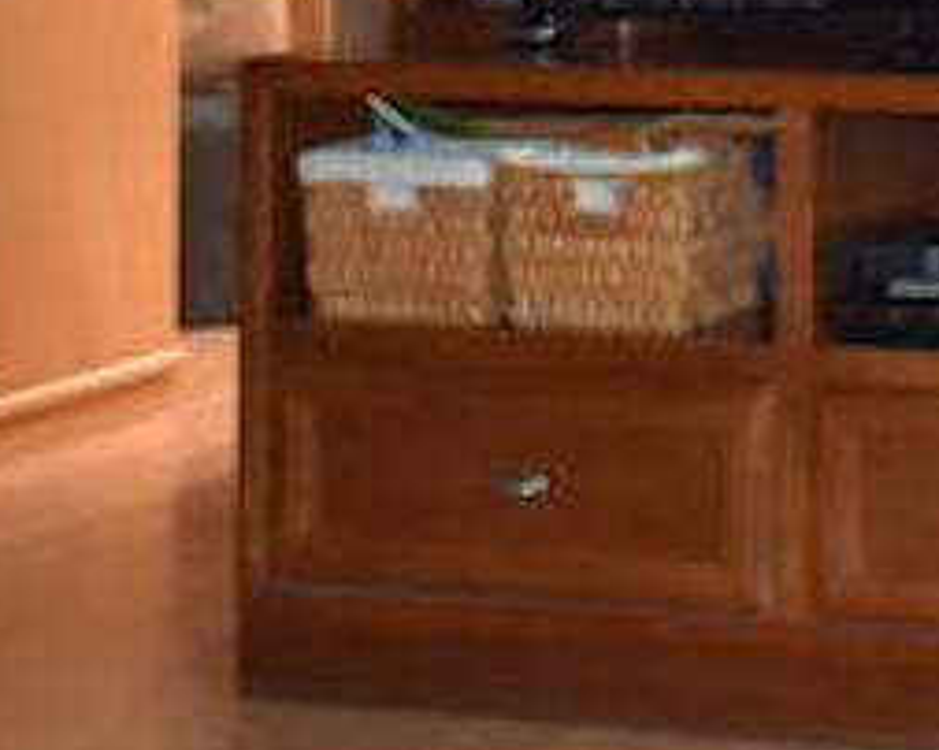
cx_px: 1340
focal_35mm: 107
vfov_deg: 13.7
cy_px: -278
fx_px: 2971
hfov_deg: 16.6
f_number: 4.5
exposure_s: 1/80
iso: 800
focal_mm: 18
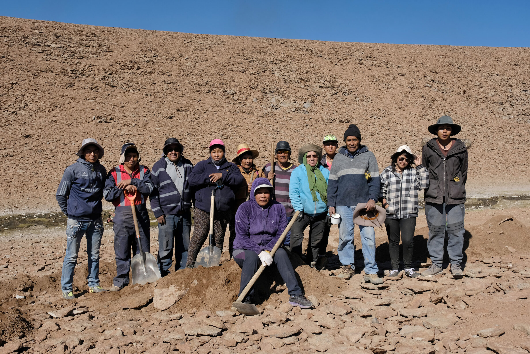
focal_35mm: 33
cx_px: 265
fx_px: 486
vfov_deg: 40.0
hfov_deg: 57.2
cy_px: 177
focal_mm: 22
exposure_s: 1/1100
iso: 200
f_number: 5.6
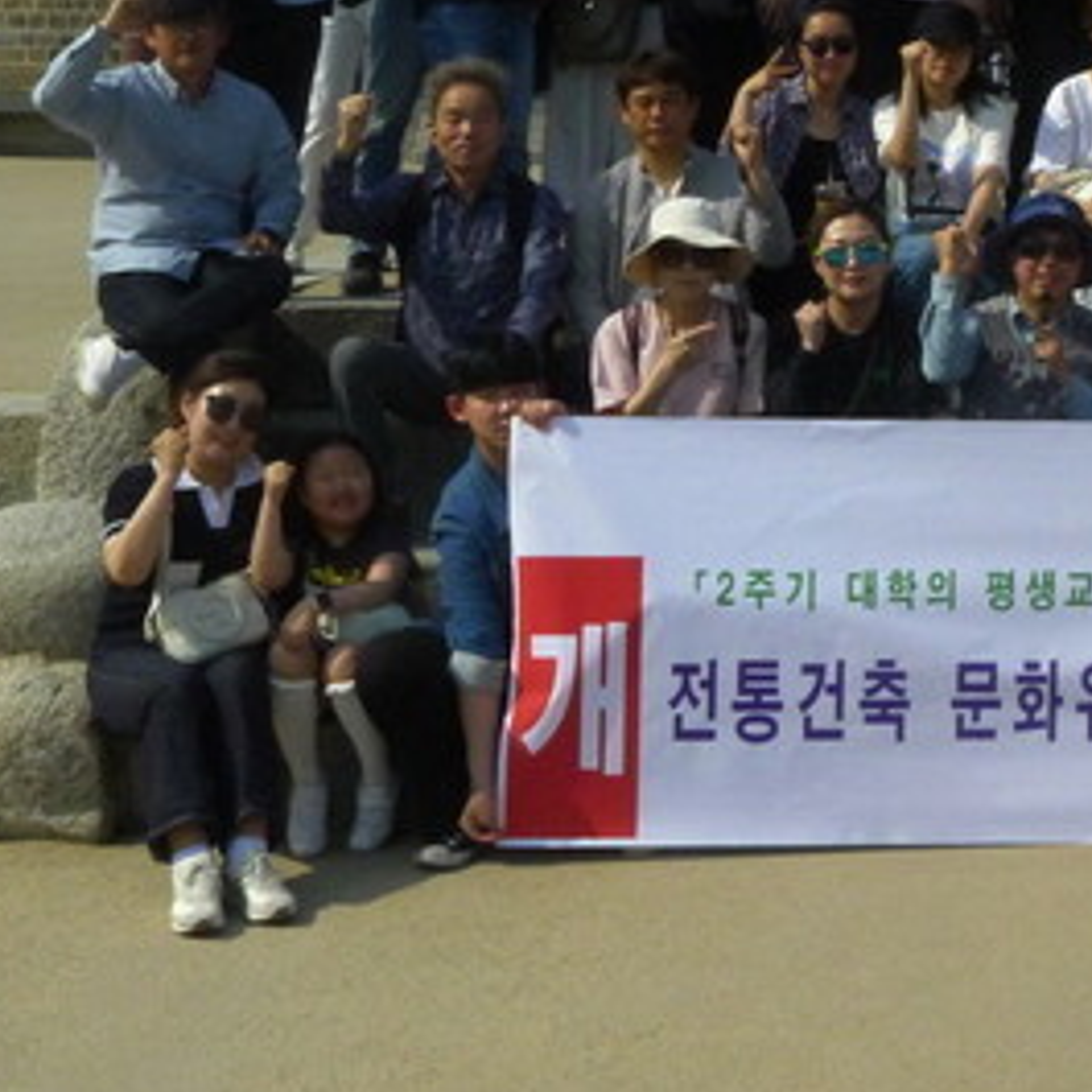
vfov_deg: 24.2
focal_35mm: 70
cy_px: 194
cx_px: 1179
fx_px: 2498
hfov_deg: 23.3
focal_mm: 7.5
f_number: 8
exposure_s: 1/1600
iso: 800
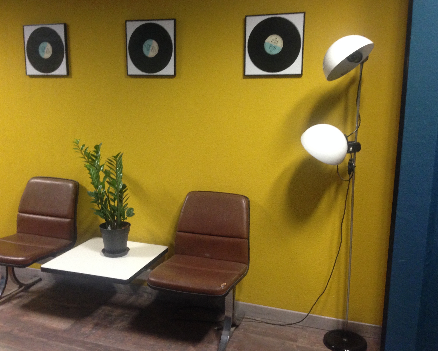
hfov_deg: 51.5
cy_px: 174
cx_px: 203
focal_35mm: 35
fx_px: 454
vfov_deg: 42.2
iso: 250
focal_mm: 4.12
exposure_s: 1/20
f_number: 2.4
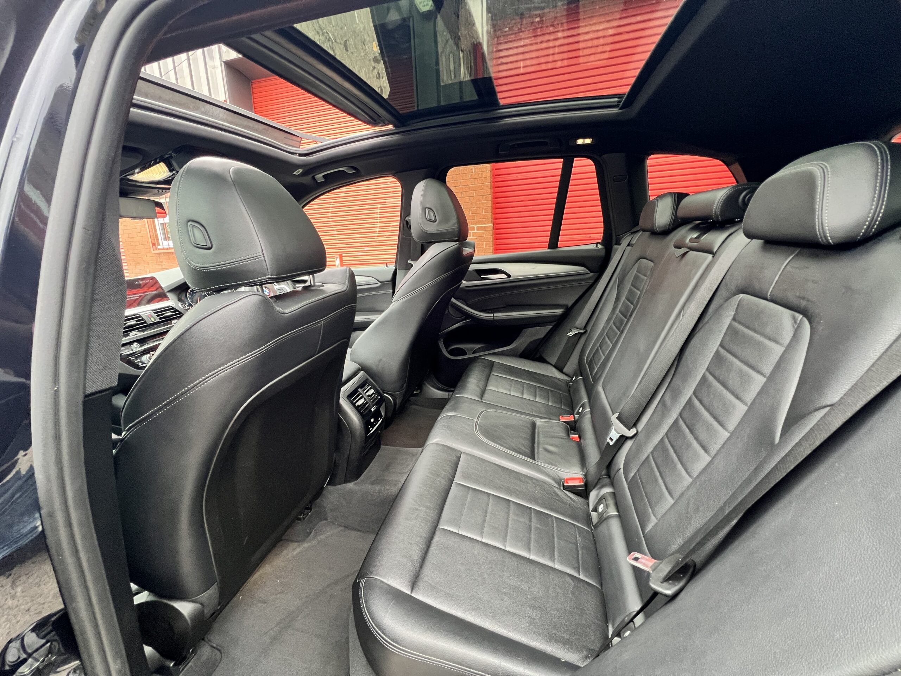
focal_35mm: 13
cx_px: 450
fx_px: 338
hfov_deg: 106.2
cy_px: 338
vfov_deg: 89.9
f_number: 1.8
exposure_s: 1/60
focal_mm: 1.57
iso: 320
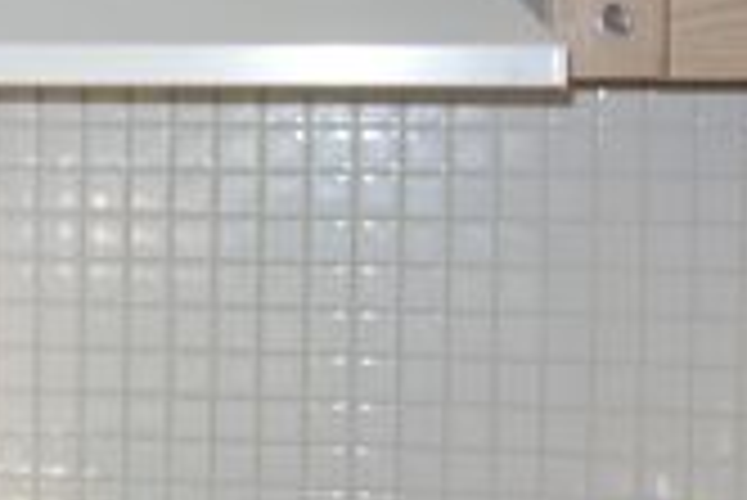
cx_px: -277
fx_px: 2471
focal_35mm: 119
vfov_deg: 11.5
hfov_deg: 16.1
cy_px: 162
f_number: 1.8
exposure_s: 1/30
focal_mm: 10.4
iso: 125
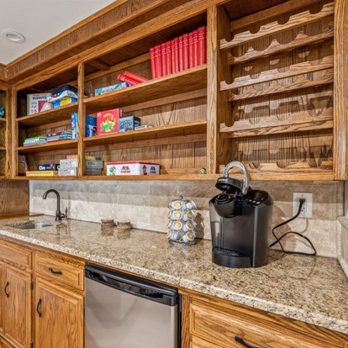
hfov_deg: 70.1
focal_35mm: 21
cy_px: 178
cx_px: 126
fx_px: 242
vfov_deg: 71.5
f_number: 13
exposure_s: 10
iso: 100
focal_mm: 16.2
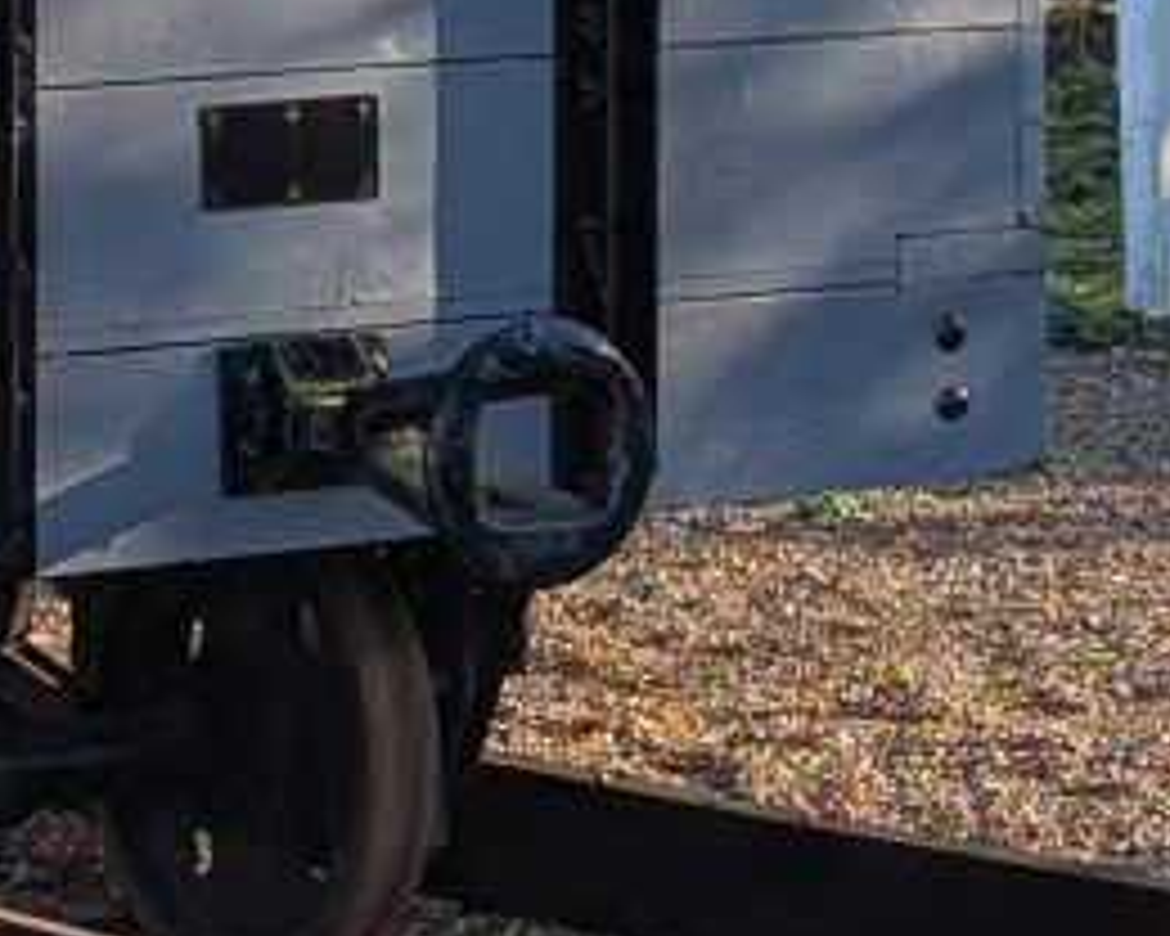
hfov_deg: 8.2
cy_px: -117
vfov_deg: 6.5
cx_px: 608
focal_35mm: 236
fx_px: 8172
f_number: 1.68
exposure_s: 1/677
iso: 21
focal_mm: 6.9
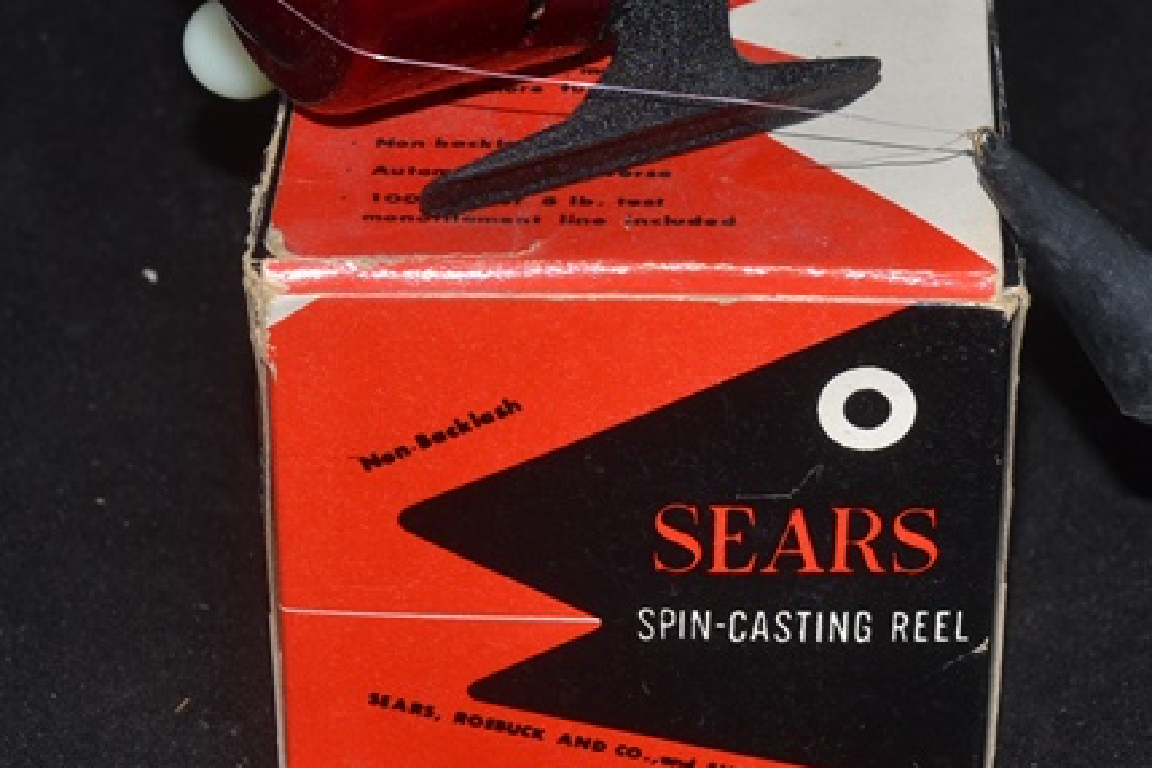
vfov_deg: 9.8
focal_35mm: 140
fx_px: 4480
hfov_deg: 14.6
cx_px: 916
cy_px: 332
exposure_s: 1/60
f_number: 8
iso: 100
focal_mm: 40
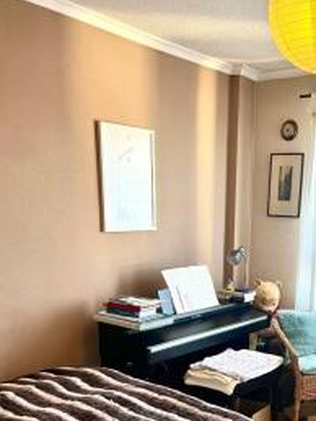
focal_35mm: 44
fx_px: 535
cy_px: 340
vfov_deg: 41.0
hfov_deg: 32.4
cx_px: 233
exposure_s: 1/50
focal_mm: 5.7
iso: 64
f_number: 1.5
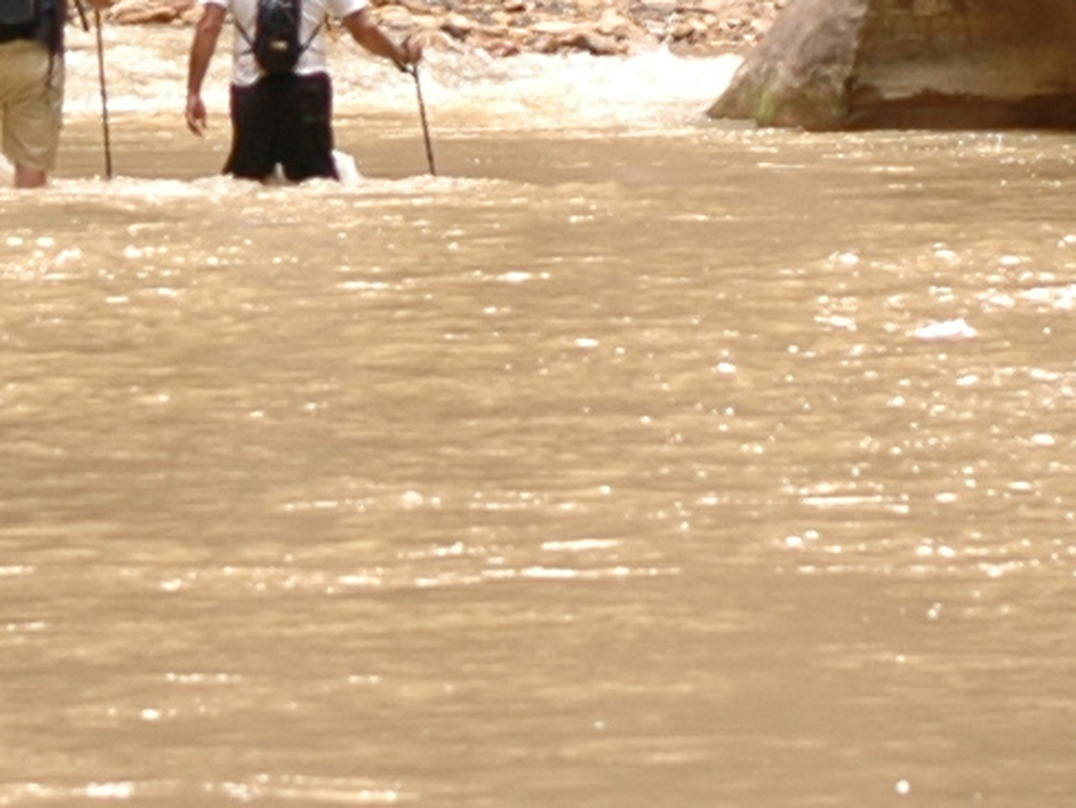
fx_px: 13774
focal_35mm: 443
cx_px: -106
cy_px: -1081
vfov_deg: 3.3
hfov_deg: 4.5
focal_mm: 50
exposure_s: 1/80
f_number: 4.5
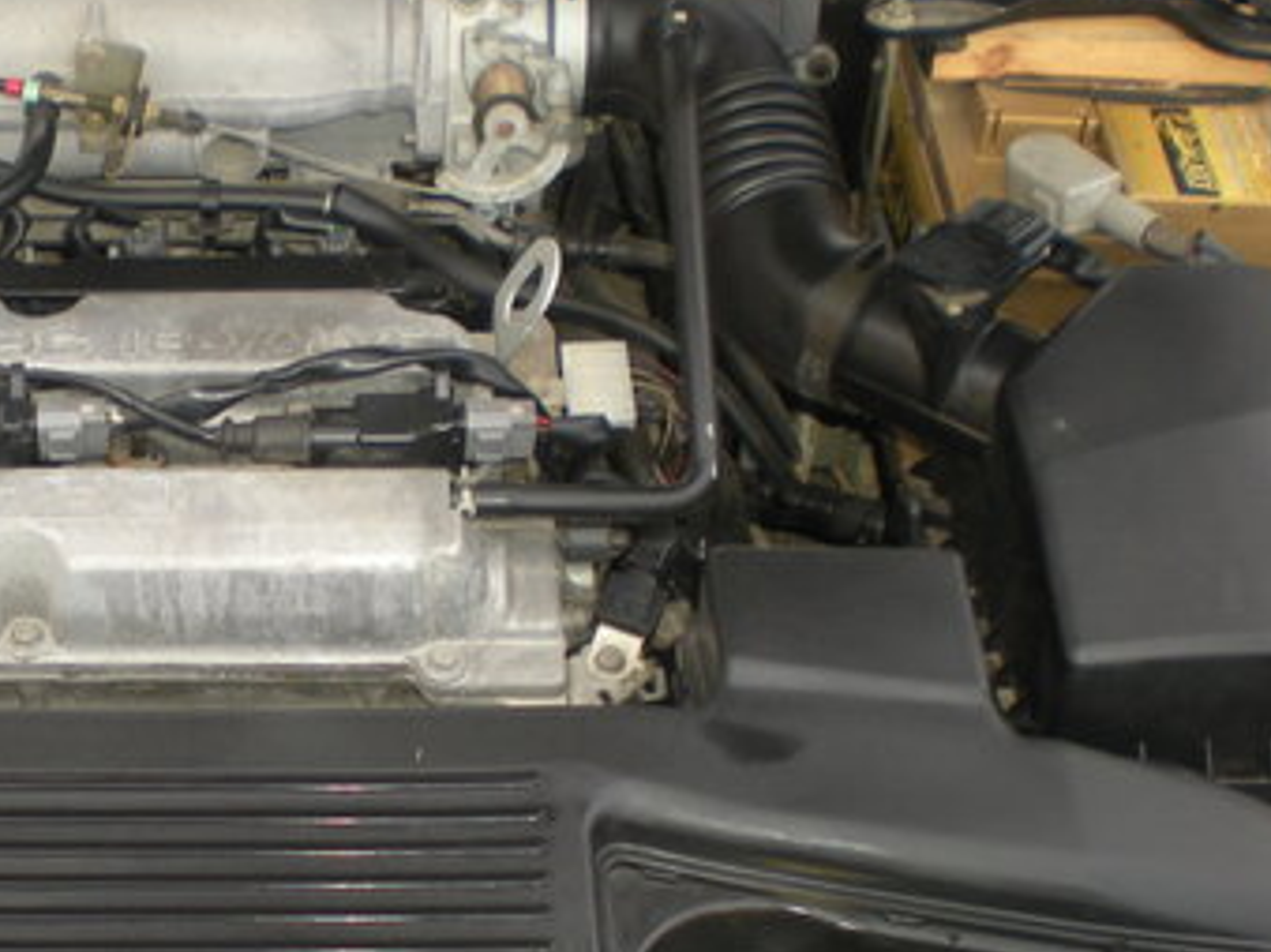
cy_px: 435
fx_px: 2753
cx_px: 279
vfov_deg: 19.6
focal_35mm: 75
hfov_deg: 25.6
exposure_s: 1/62.4
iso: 64
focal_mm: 6.3
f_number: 3.1
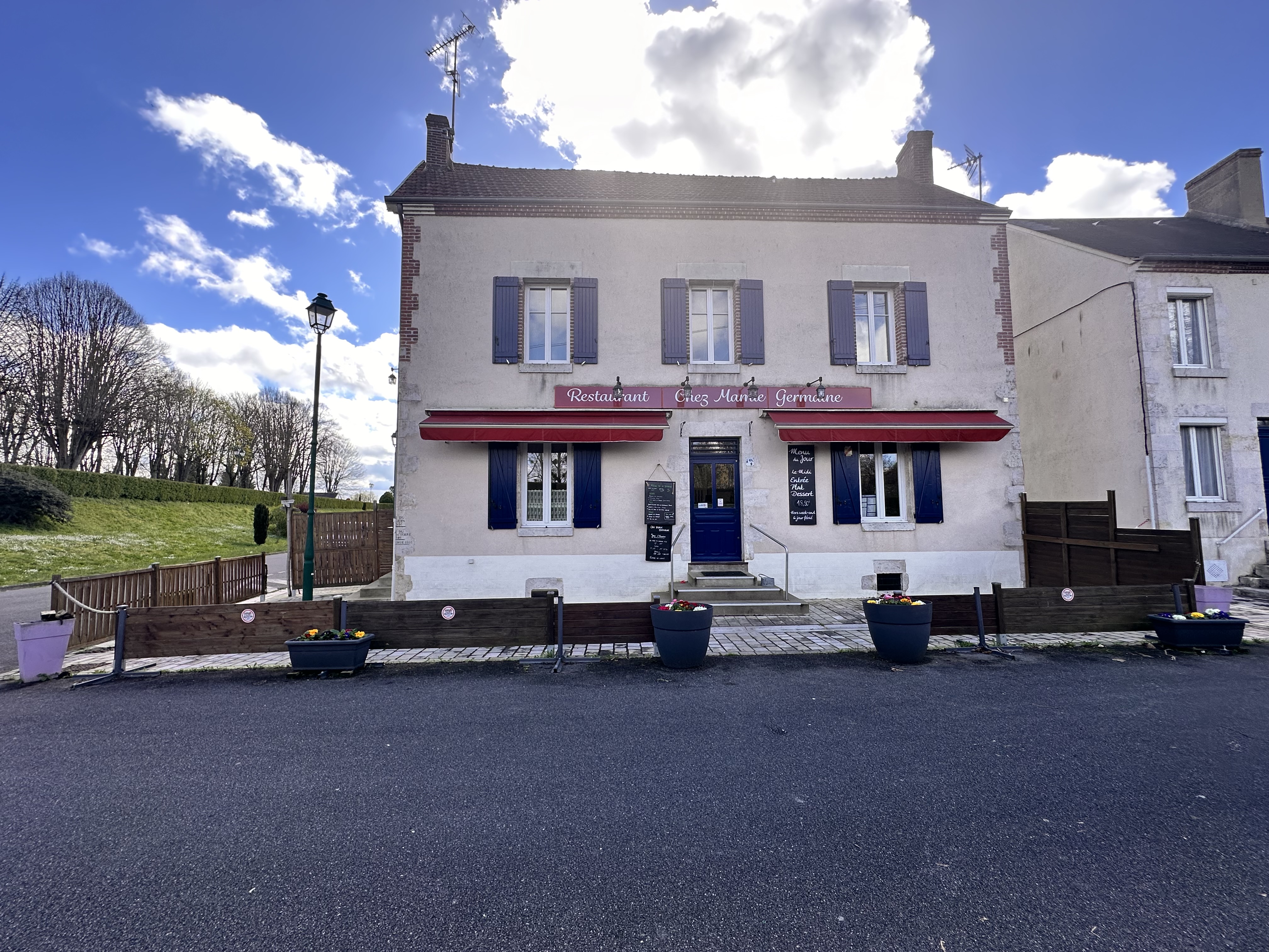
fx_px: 513
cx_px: 634
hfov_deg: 102.1
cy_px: 476
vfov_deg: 85.7
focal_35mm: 14
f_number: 2.2
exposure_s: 1/364
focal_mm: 2.22
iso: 40
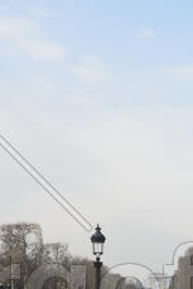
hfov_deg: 12.8
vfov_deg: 18.7
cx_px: 156
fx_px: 854
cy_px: 295
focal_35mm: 106
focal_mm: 28
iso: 1600
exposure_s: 1/1000
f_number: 6.7
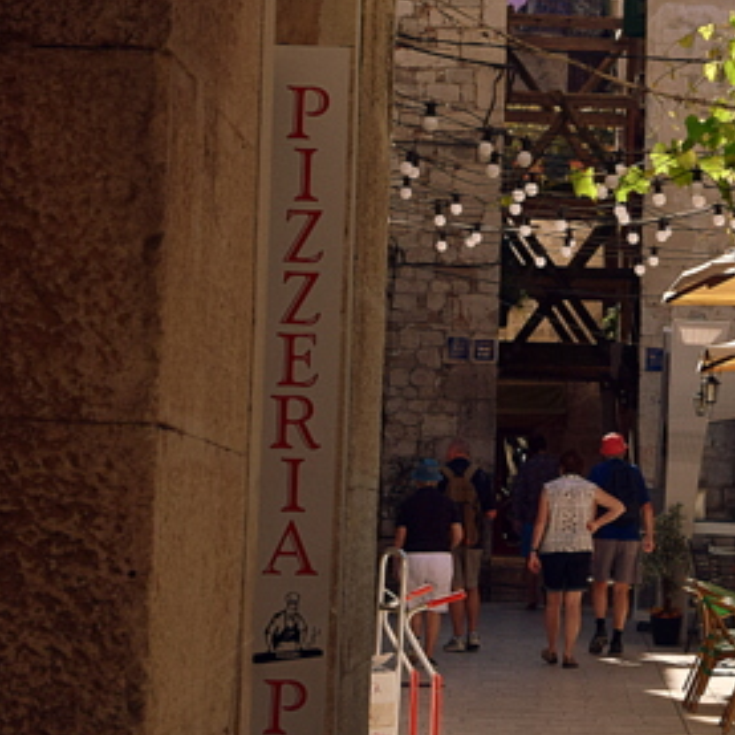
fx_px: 4252
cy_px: 218
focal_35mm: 177
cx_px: 663
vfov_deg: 9.9
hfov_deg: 9.8
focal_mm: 48
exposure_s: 1/250
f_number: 10
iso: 400
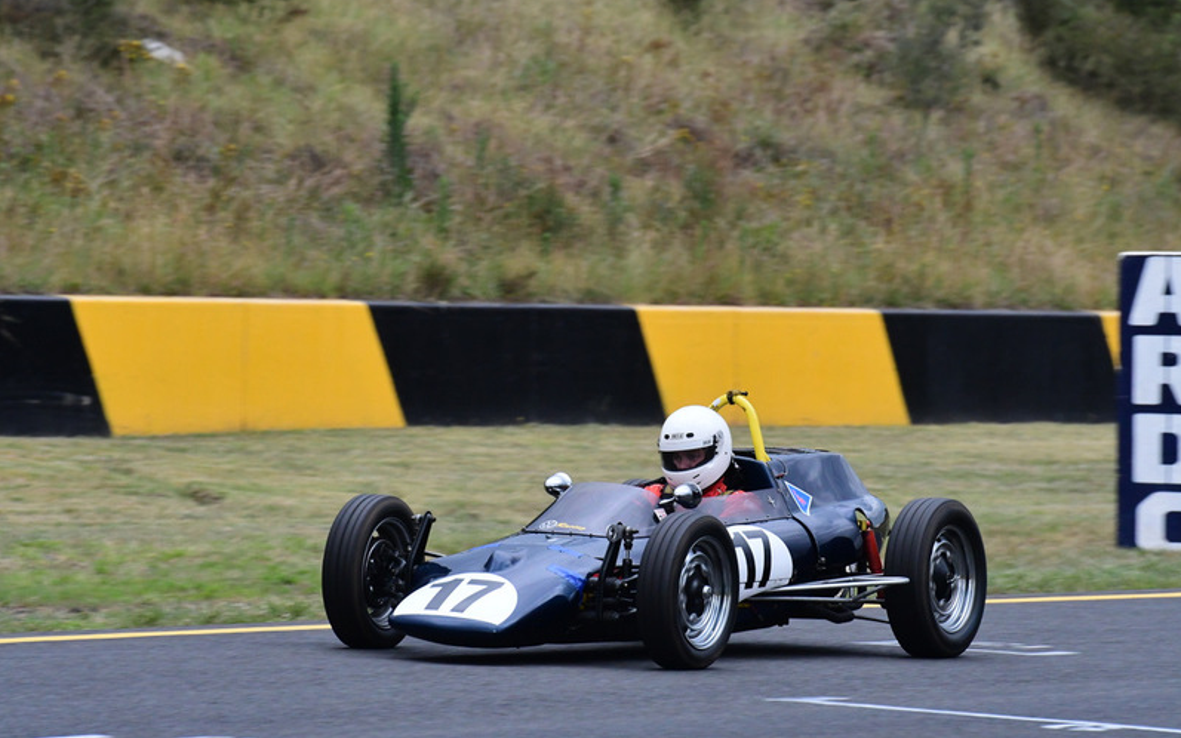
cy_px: 365
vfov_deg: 4.3
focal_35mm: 307
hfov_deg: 6.8
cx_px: 591
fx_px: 9880
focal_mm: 200
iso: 2500
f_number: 10
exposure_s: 1/640
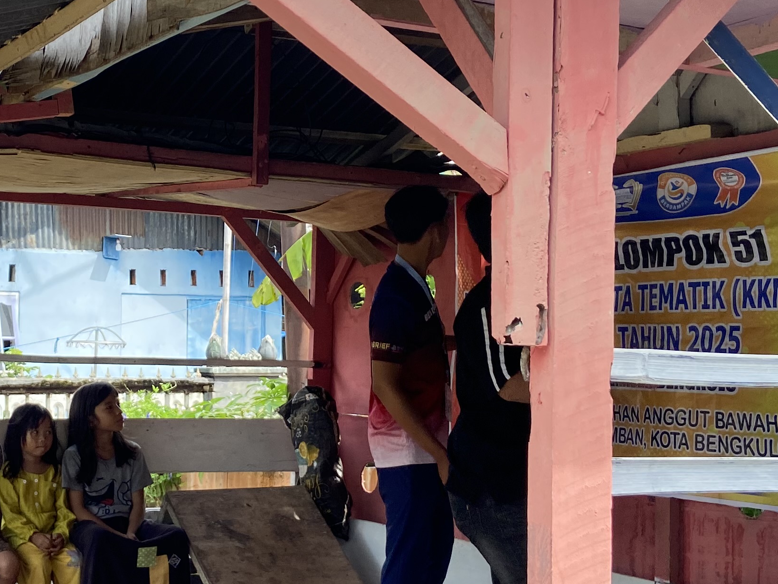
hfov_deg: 29.7
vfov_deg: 22.9
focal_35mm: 64
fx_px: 1439
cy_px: 270
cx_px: 186
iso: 32
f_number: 1.8
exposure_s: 1/1245
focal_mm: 4.25
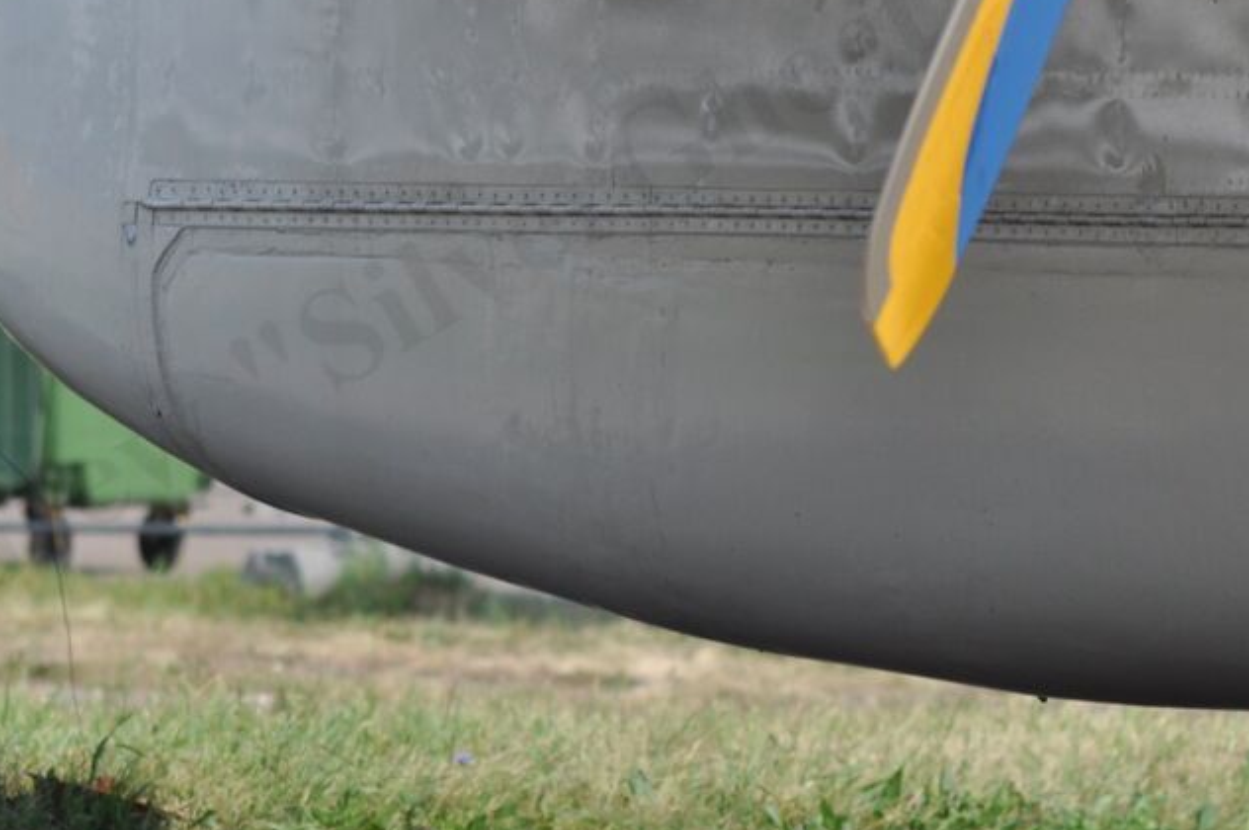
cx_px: 874
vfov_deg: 2.5
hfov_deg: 3.8
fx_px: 18958
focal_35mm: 547
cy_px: 22
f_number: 8
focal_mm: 180
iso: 200
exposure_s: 1/500
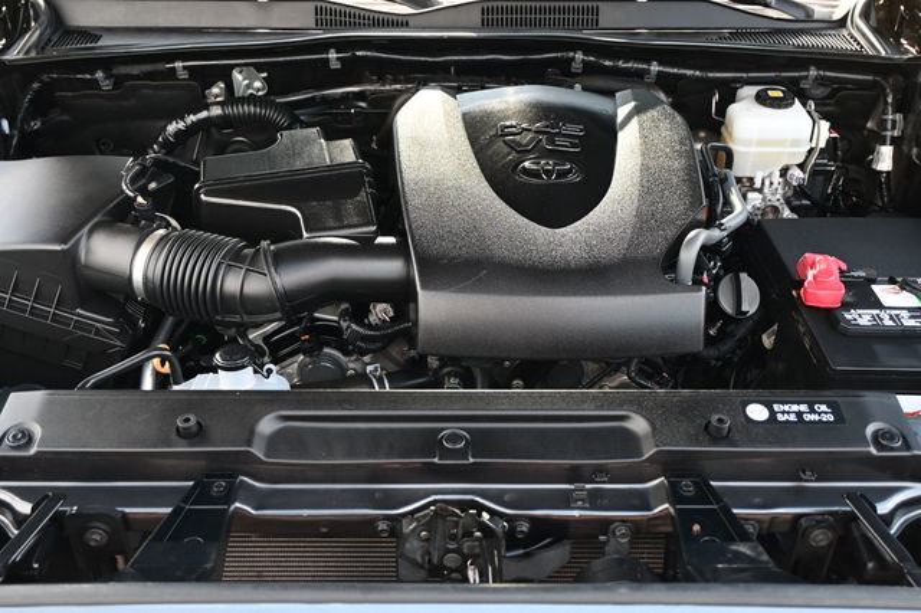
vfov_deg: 36.8
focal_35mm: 36
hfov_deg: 53.2
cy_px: 306
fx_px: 920
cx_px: 460
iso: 720
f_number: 4.2
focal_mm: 24
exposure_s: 1/125
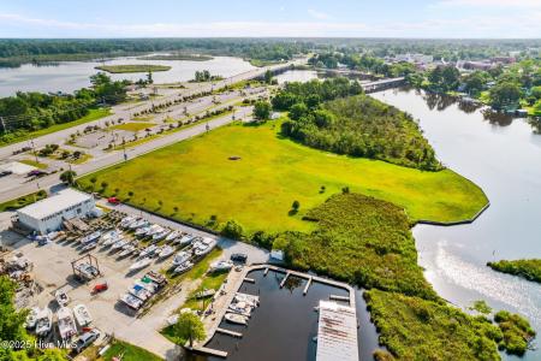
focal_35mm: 22
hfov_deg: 78.6
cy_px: 180
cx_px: 270
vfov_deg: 57.2
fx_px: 331
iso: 100
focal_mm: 8.38
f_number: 2.8
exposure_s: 1/320
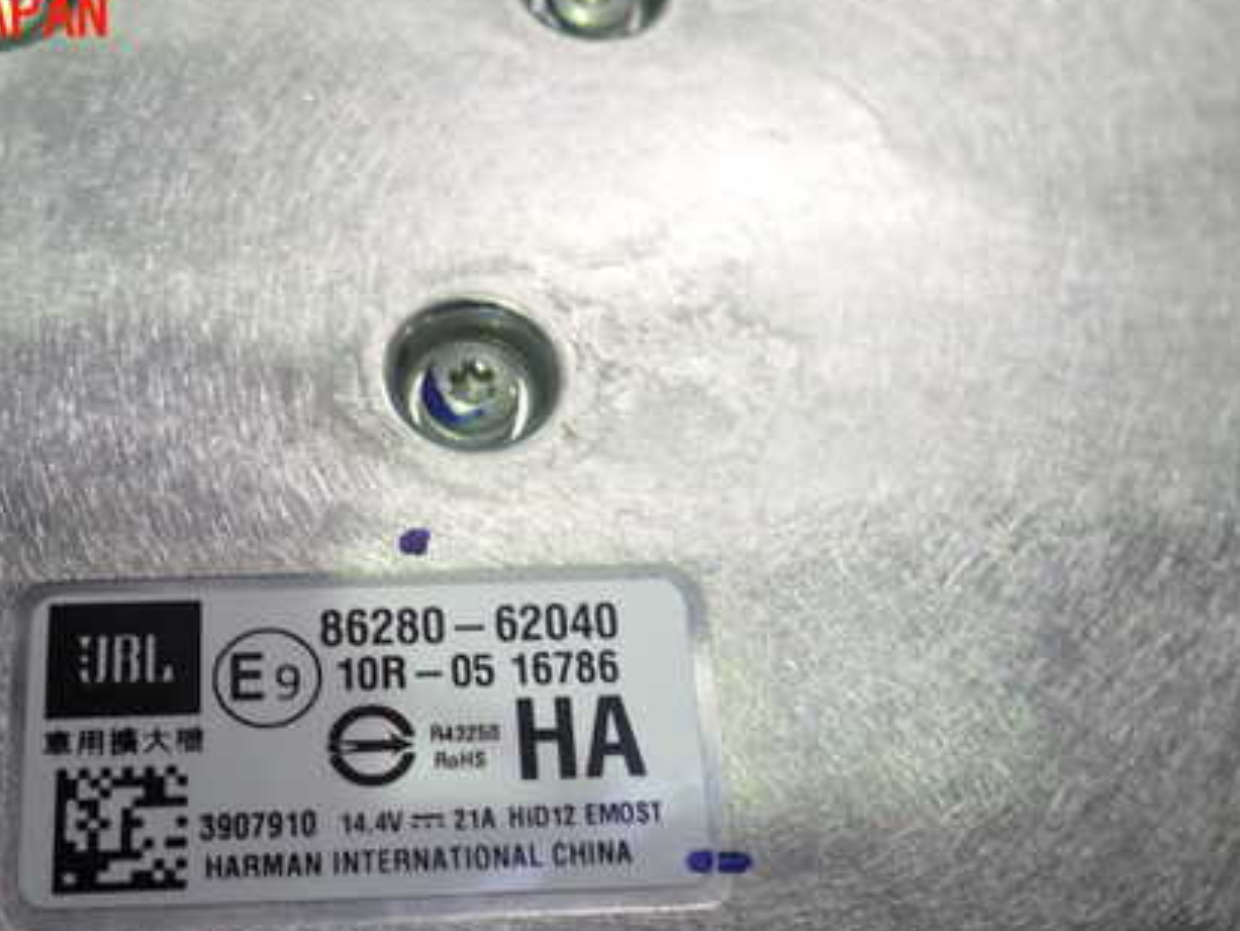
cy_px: 661
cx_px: 467
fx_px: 1577
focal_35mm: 44
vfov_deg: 32.5
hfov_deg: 42.6
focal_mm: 5.4
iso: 200
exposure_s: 1/30
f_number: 2.3
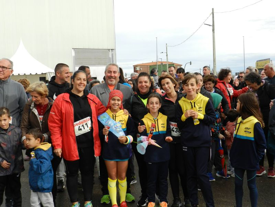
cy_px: 104
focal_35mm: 46
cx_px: 138
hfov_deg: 41.2
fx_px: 365
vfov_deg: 31.5
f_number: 4.2
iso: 160
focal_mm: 8.1
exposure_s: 1/500
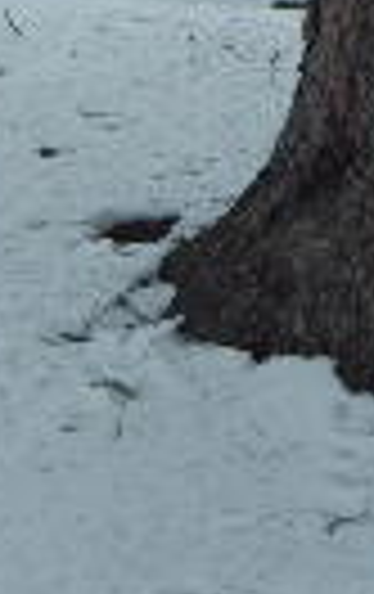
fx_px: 1835
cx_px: 365
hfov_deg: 11.5
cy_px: -104
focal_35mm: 113
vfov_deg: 17.6
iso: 125
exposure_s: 1/1000
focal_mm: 4
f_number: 3
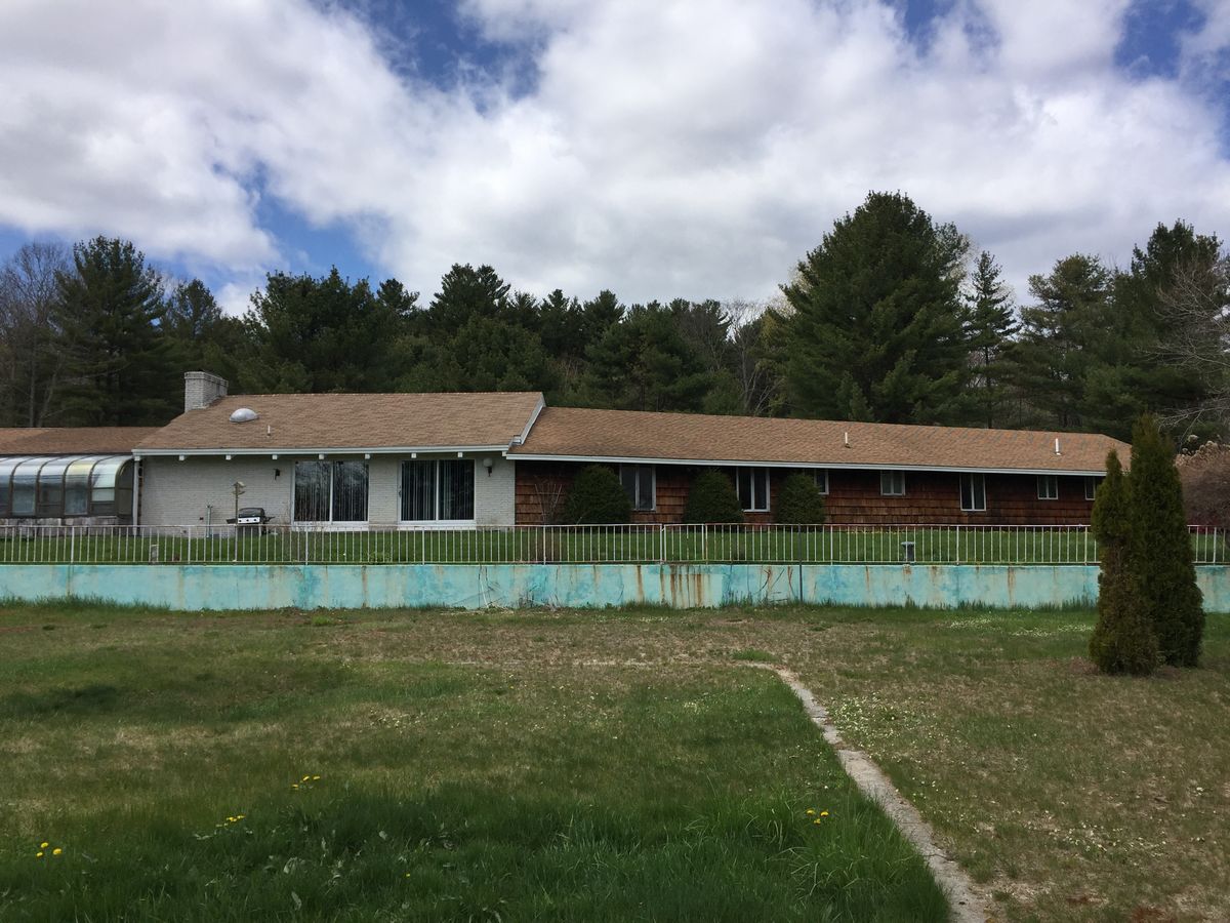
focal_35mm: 29
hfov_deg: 61.7
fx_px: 1030
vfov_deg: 48.2
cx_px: 615
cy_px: 462
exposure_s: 1/3049
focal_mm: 4.15
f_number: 2.2
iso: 32
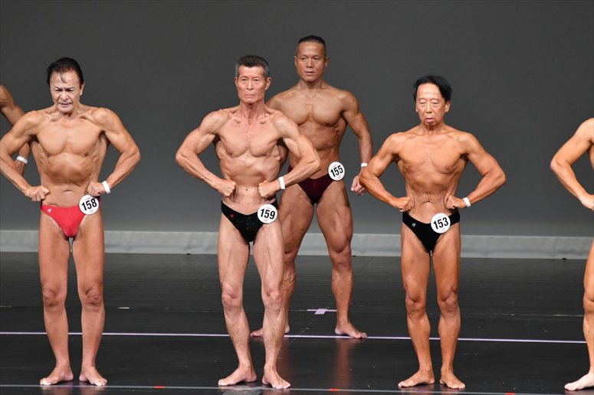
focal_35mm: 345
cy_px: 198
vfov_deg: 4.0
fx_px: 5690
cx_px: 297
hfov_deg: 6.0
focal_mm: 230
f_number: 5.6
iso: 4000
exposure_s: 1/400
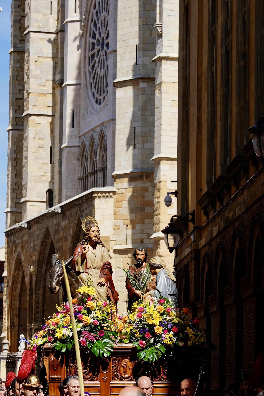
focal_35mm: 157
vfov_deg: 13.1
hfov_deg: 8.7
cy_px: 198
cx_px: 132
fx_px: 1727
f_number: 8
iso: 250
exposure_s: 1/640
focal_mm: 105
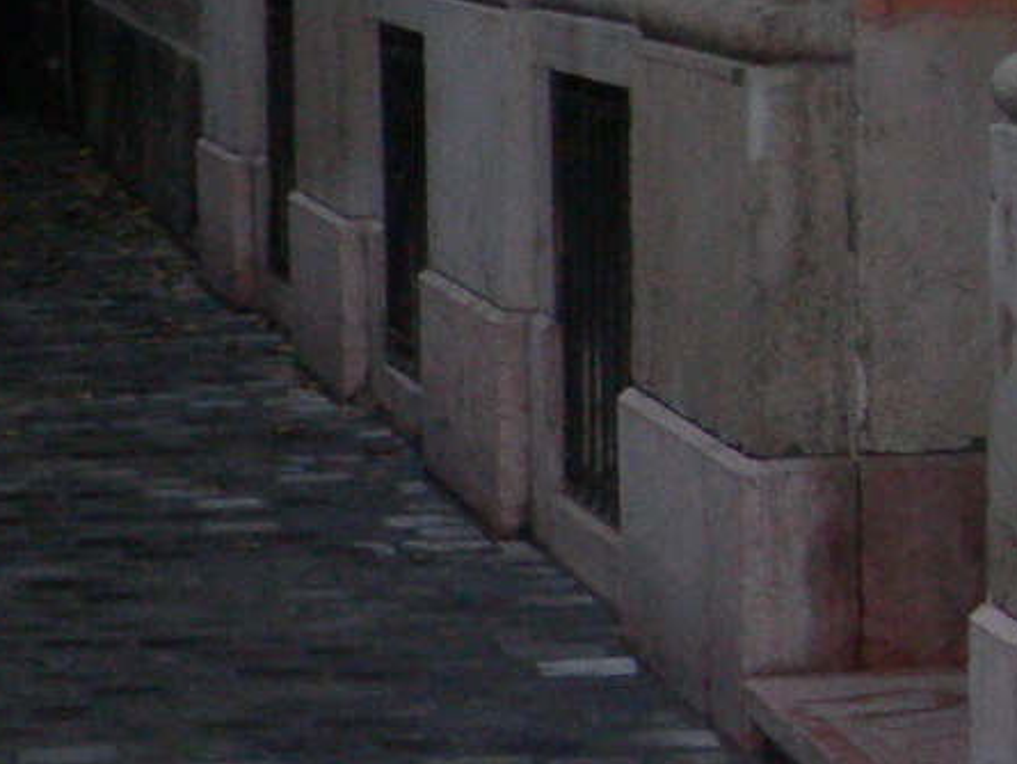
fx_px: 5143
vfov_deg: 8.5
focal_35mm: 175
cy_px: 490
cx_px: -907
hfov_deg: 10.5
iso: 200
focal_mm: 7.8
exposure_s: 1/60.1
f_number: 2.8
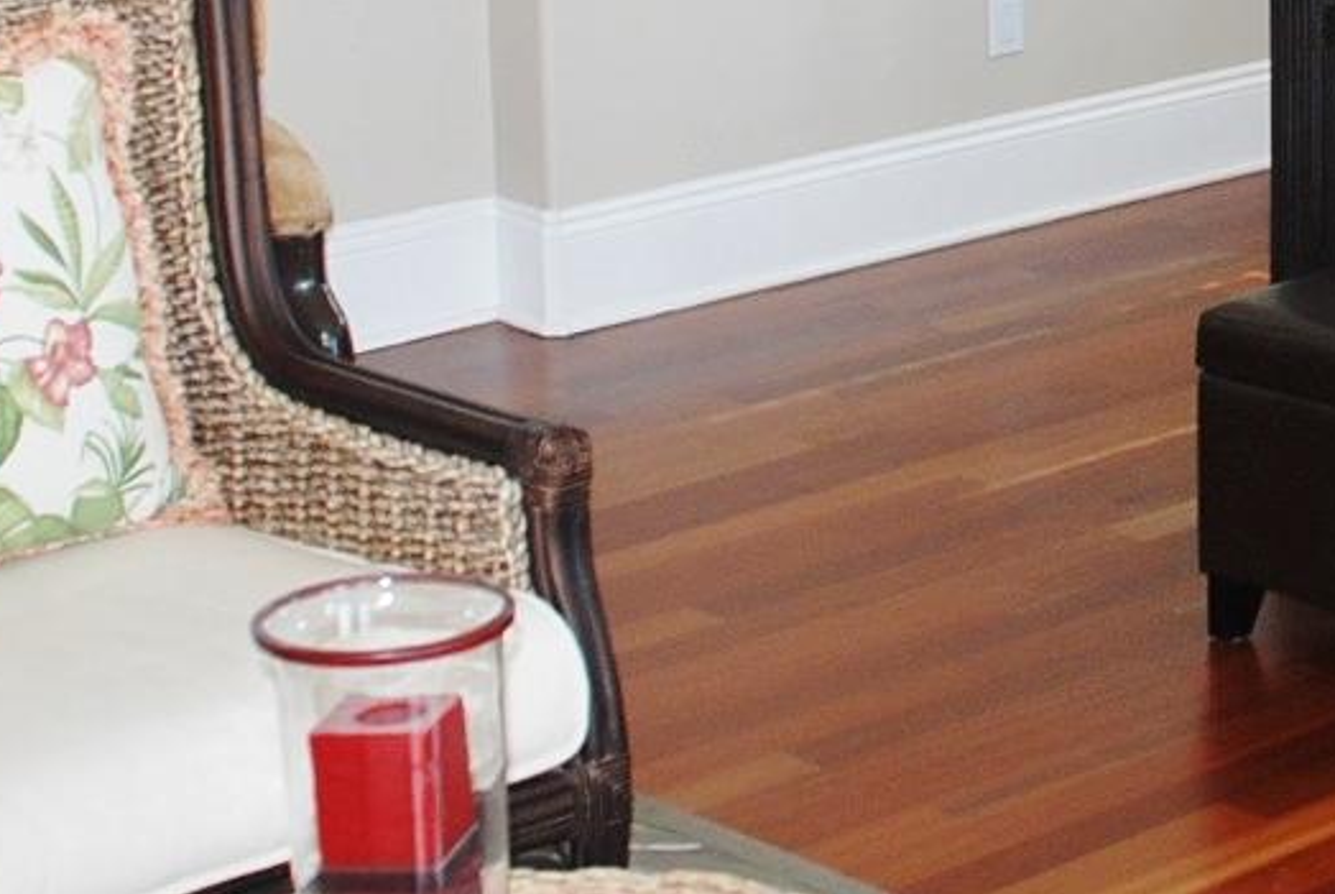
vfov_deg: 12.1
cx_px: 1493
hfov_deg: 17.7
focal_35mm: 111
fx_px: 4121
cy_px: -186
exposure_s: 1/60
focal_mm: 20
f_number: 3.8
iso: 200
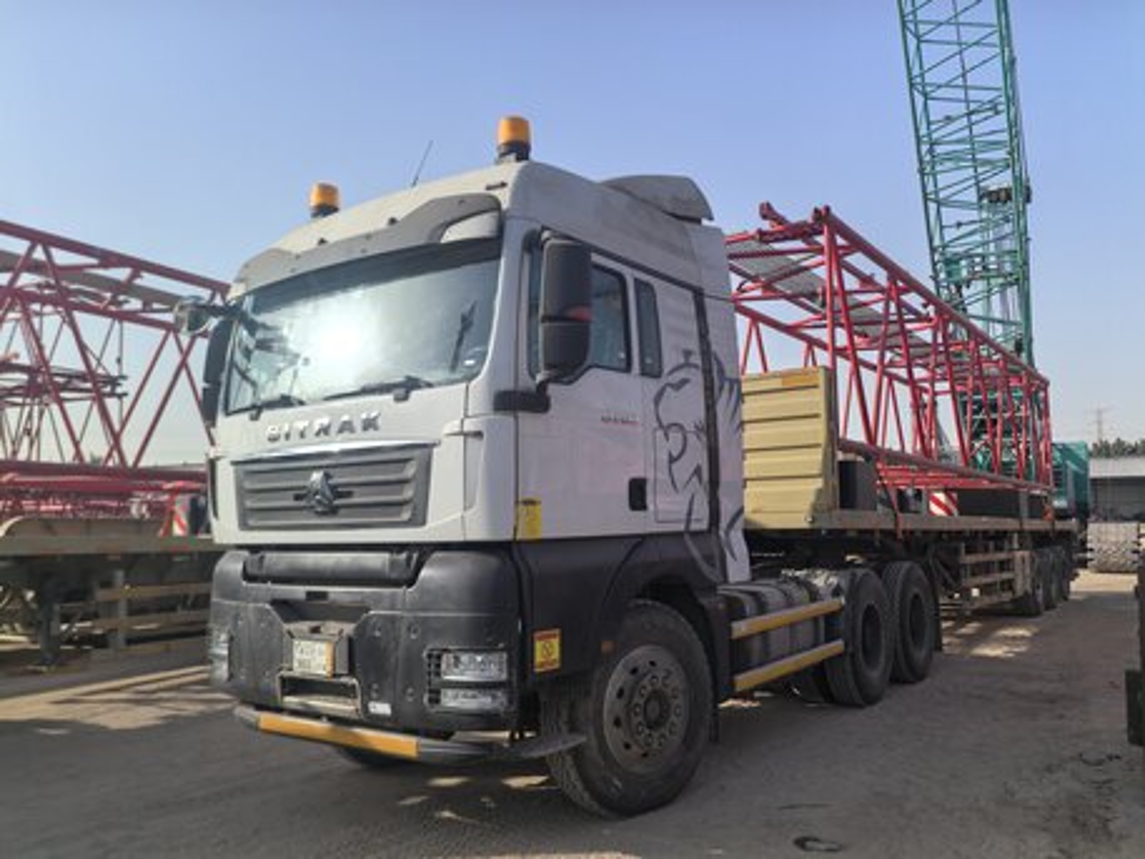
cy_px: 430
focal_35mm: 27
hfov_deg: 65.3
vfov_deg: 51.4
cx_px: 572
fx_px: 893
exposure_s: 1/11236
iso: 50
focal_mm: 5.75
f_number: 1.4
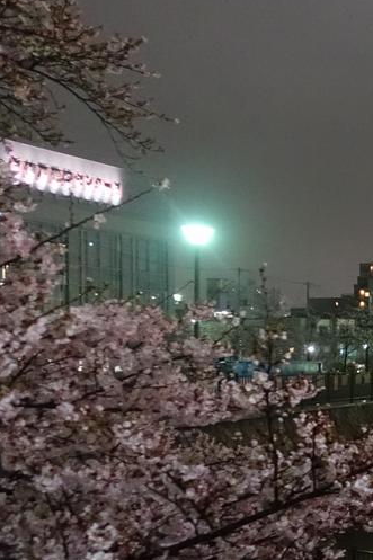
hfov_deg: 19.2
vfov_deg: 34.3
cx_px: 619
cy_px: 348
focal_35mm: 58
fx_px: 902
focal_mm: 8.8
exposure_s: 1/30
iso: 3200
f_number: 1.8
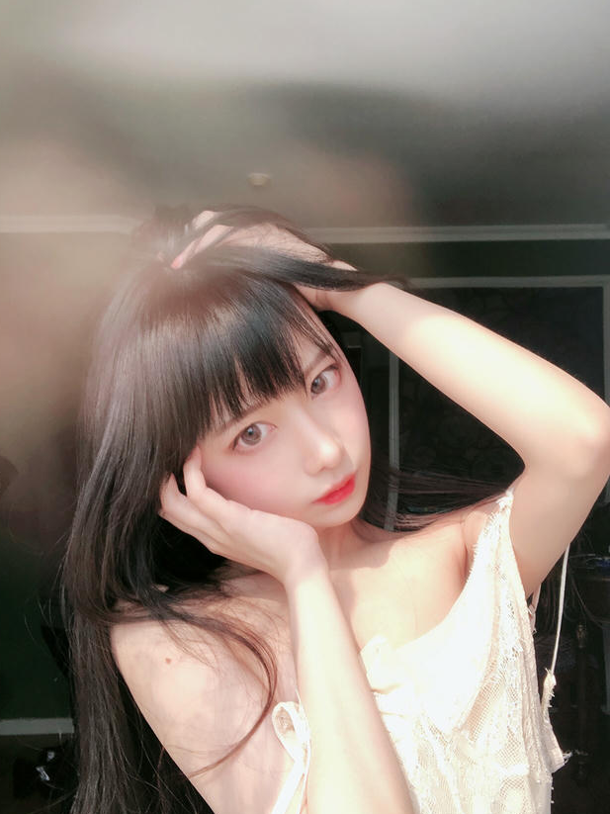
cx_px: 319
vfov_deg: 52.6
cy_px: 442
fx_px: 823
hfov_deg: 40.7
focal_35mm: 35
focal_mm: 2.87
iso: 20
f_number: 2.2
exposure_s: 1/161
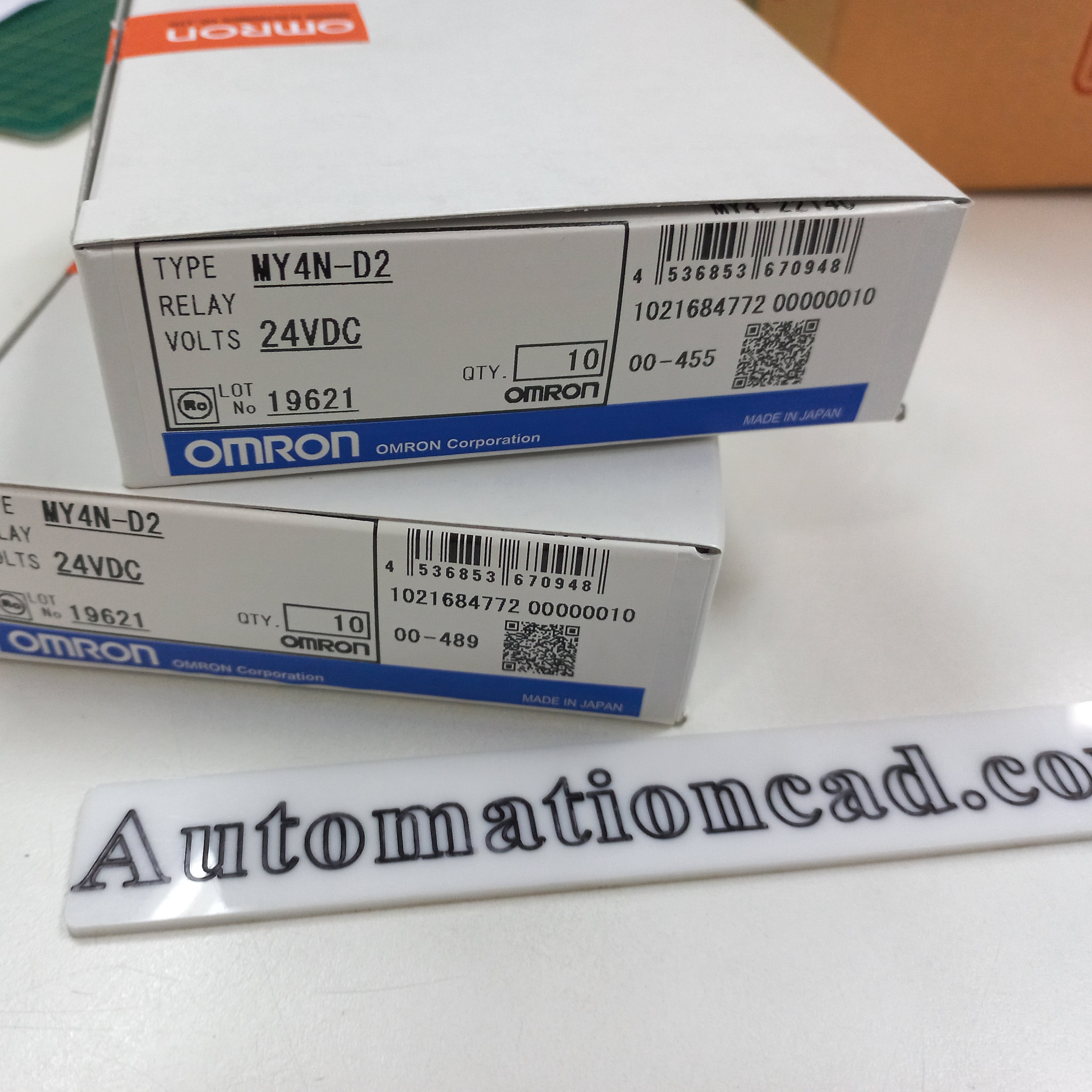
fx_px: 1071
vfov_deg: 54.0
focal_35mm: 30
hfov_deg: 53.9
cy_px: 537
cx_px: 484
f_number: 1.8
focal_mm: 4.6
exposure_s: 1/49
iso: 200
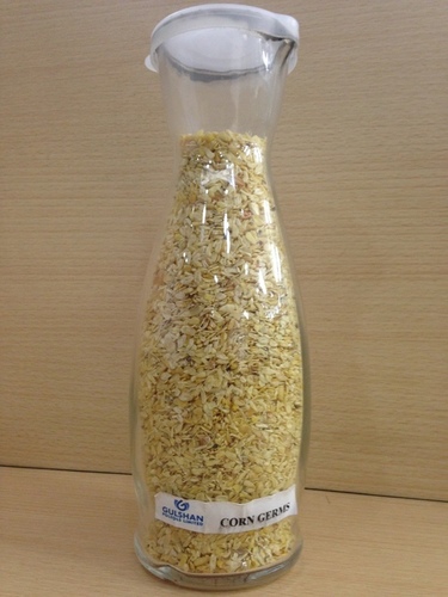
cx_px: 224
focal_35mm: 33
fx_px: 569
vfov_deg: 55.4
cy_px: 298
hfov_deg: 42.9
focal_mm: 4.12
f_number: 2.4
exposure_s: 1/20
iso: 160
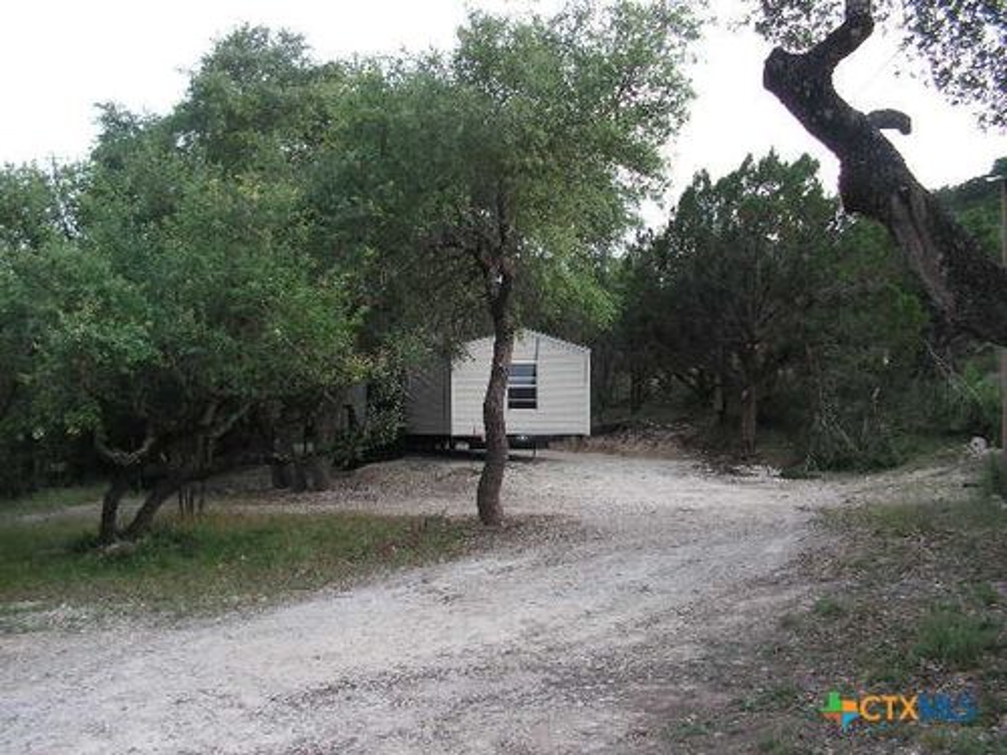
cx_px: 504
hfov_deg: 51.4
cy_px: 378
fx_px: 1047
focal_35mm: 36
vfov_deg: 39.7
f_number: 3.2
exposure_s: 1/60
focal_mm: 6
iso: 50
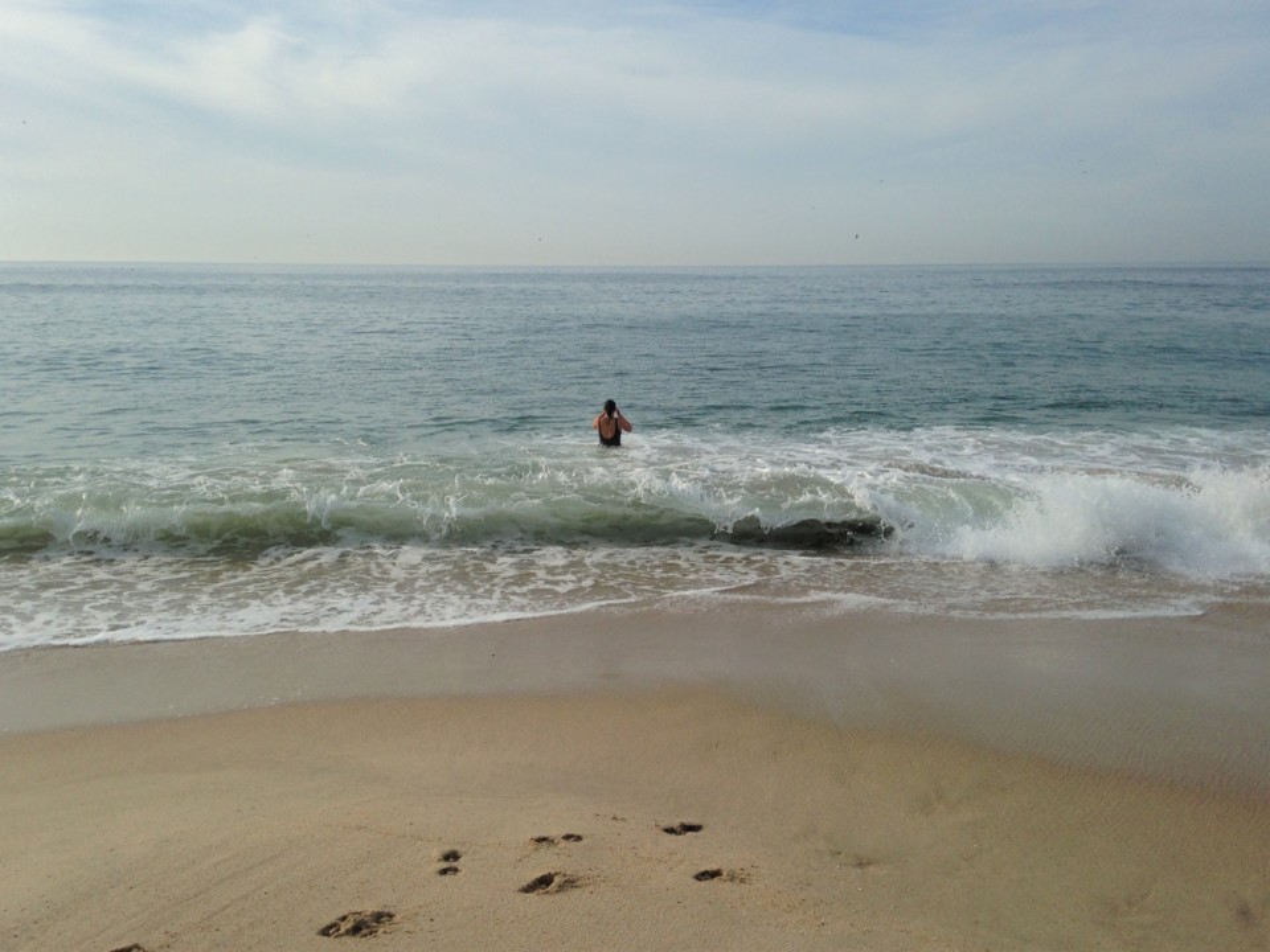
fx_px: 1211
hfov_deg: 55.4
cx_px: 635
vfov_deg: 42.9
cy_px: 476
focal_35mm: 33
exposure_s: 1/2584
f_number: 2.4
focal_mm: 4.12
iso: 50
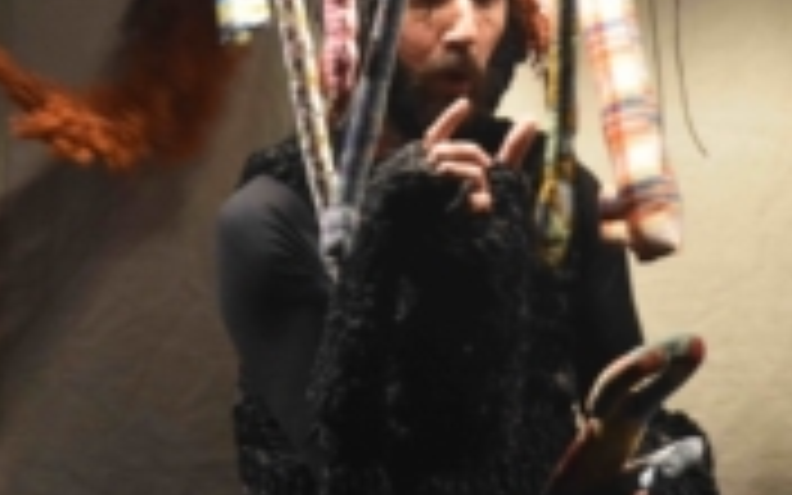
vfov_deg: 4.7
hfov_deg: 7.6
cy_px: 90
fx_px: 6001
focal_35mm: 278
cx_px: 468
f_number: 5.3
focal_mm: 80
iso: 3600
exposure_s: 1/60
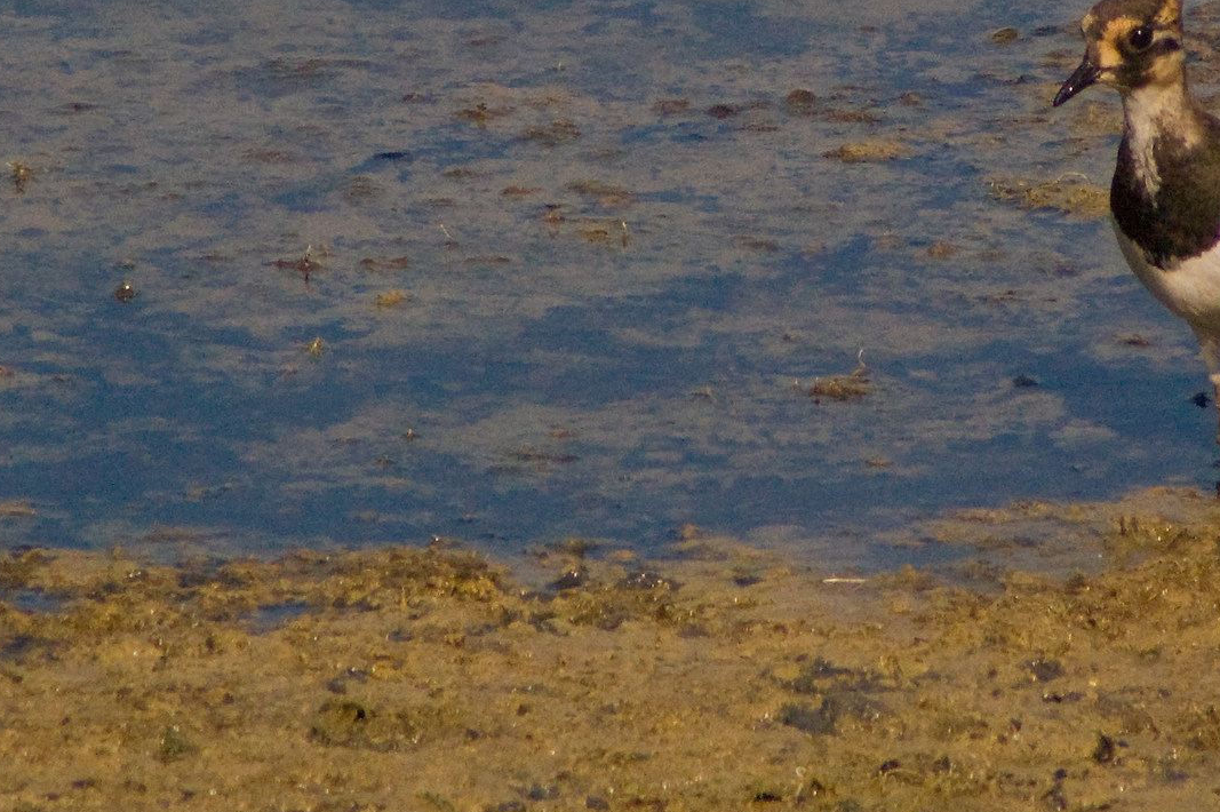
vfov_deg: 1.4
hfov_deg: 2.0
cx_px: 608
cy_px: 177
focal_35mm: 1012
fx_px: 34273
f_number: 13
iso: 1600
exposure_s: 1/1000
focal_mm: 300
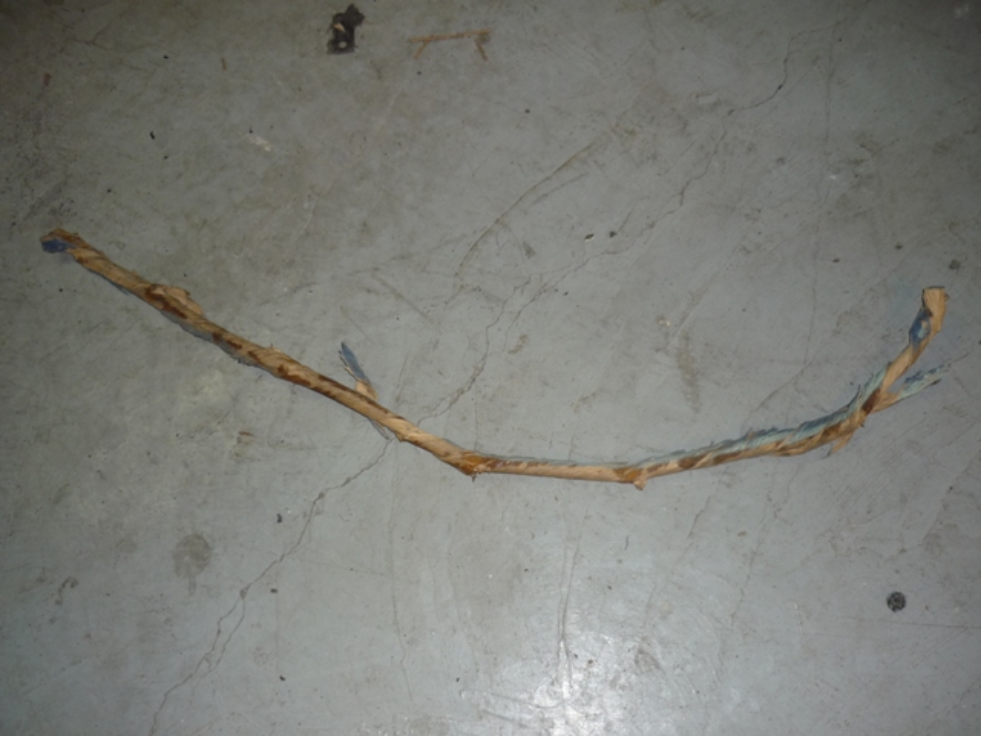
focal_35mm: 33
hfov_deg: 55.4
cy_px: 368
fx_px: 935
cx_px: 490
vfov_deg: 42.9
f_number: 2.8
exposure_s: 1/30
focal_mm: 5.5
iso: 100
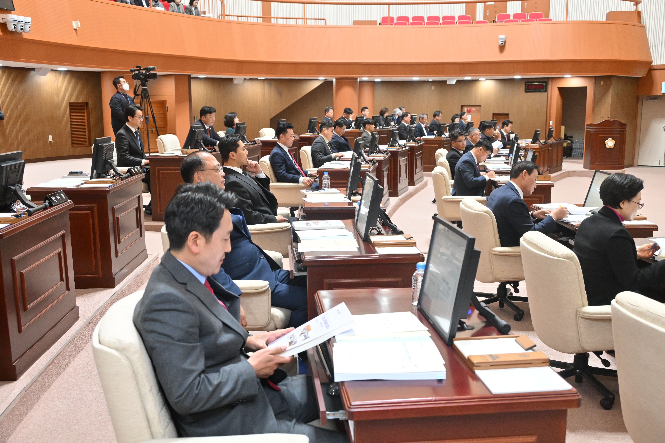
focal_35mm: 37
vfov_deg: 35.9
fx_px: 683
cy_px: 222
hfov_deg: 51.9
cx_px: 332
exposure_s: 1/200
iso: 5000
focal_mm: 37
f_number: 6.3
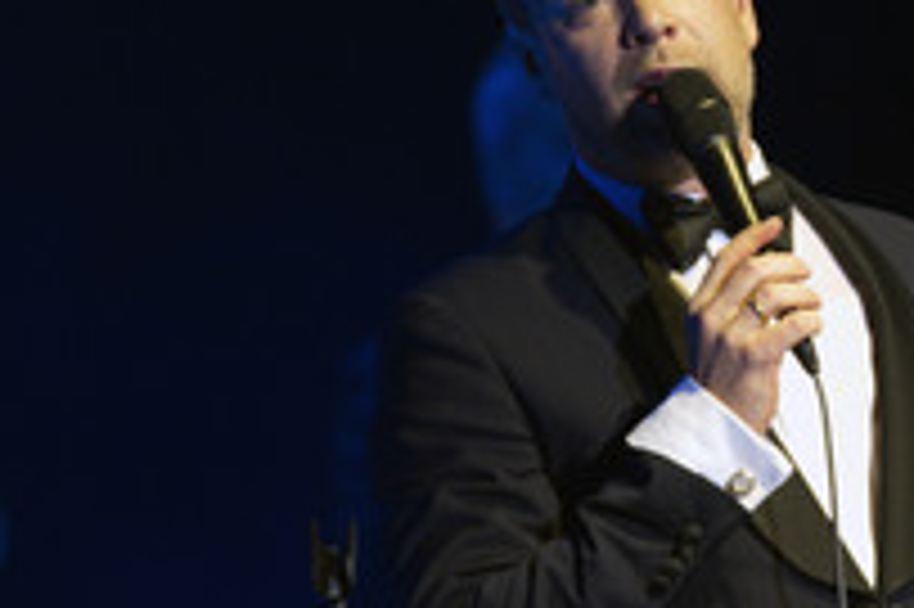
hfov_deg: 3.1
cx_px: 858
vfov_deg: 2.1
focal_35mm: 667
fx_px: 16920
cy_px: 387
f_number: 2.8
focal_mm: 300
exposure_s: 1/200
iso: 1600
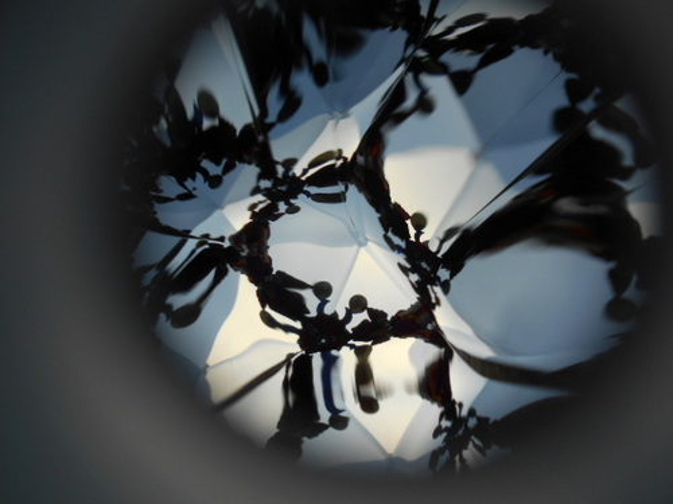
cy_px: 252
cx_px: 336
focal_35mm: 35
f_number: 3.7
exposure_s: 1/200
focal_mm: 6.3
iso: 80
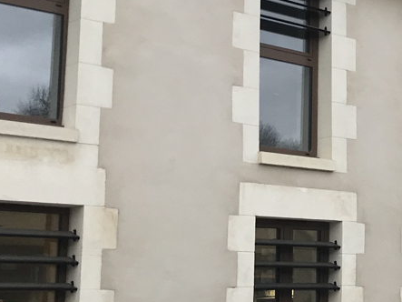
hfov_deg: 19.4
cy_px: 147
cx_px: 562
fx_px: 1057
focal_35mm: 91
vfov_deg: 16.2
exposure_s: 1/766
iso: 20
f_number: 1.8
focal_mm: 3.99
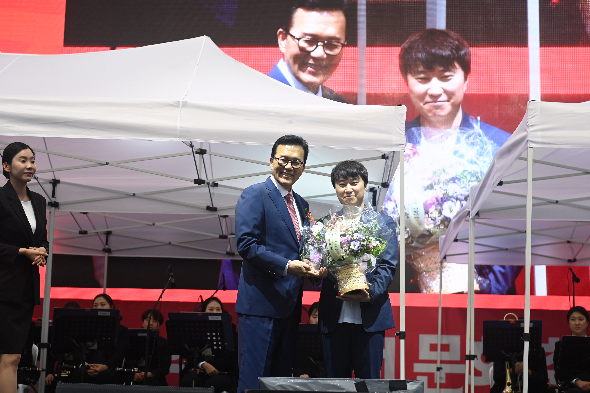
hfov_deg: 28.8
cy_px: 196
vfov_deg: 19.5
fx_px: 1147
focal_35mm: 70
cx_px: 295
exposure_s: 1/250
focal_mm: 70
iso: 250
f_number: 4
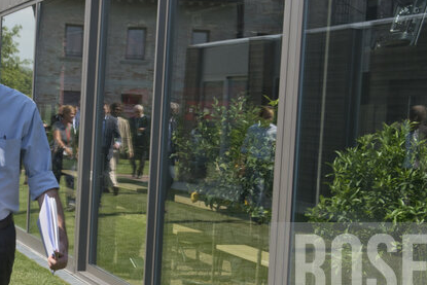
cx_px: 43
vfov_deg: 13.1
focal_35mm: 104
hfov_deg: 19.3
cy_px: 203
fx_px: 1234
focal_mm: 40
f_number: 13
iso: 640
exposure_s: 1/640
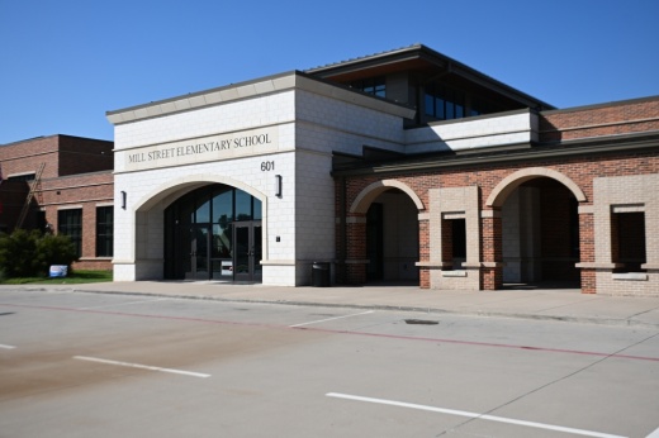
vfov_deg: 36.8
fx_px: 659
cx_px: 330
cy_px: 219
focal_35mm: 36
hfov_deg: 53.2
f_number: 7.1
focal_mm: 24
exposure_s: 1/800
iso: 110
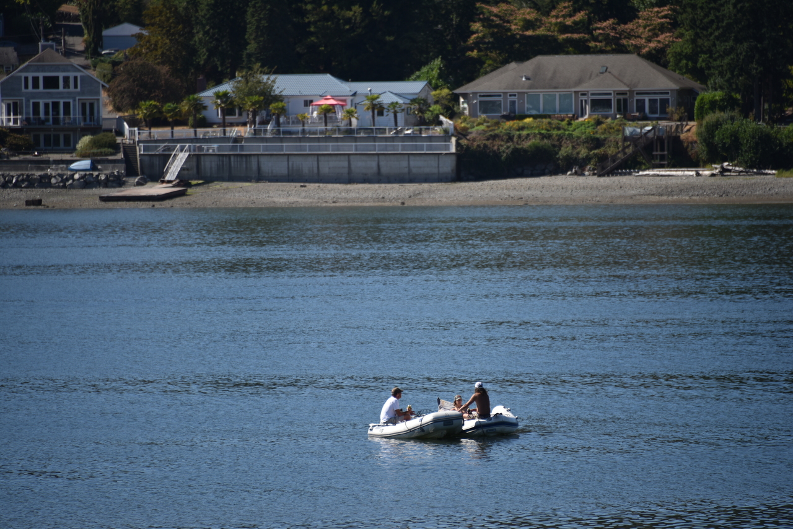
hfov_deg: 6.9
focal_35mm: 300
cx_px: 396
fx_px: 6609
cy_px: 264
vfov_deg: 4.6
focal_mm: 300
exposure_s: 1/640
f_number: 5.6
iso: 125
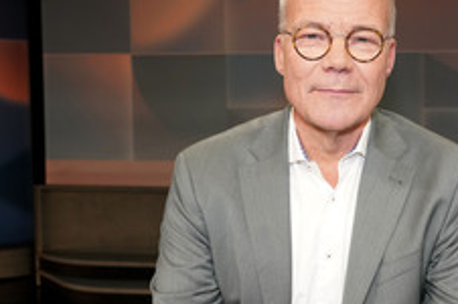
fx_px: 813
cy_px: 207
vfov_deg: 21.1
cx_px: 341
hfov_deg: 30.9
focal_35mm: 64
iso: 2000
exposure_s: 1/125
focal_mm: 32
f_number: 5.6
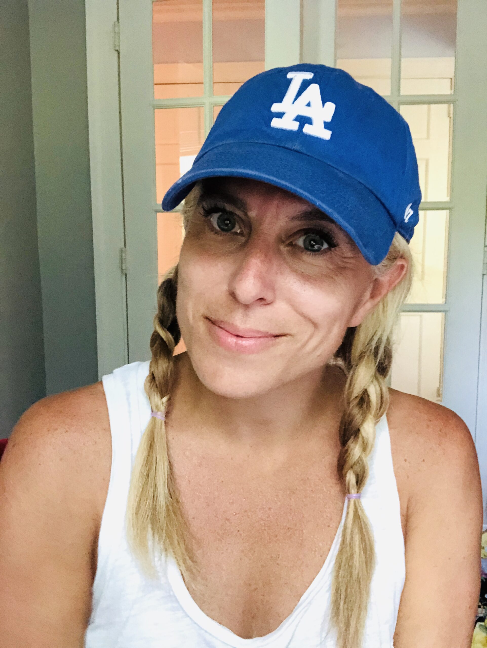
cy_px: 324
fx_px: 600
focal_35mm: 32
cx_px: 244
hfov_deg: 44.2
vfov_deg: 56.8
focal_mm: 2.87
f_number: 2.2
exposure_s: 1/16
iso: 640
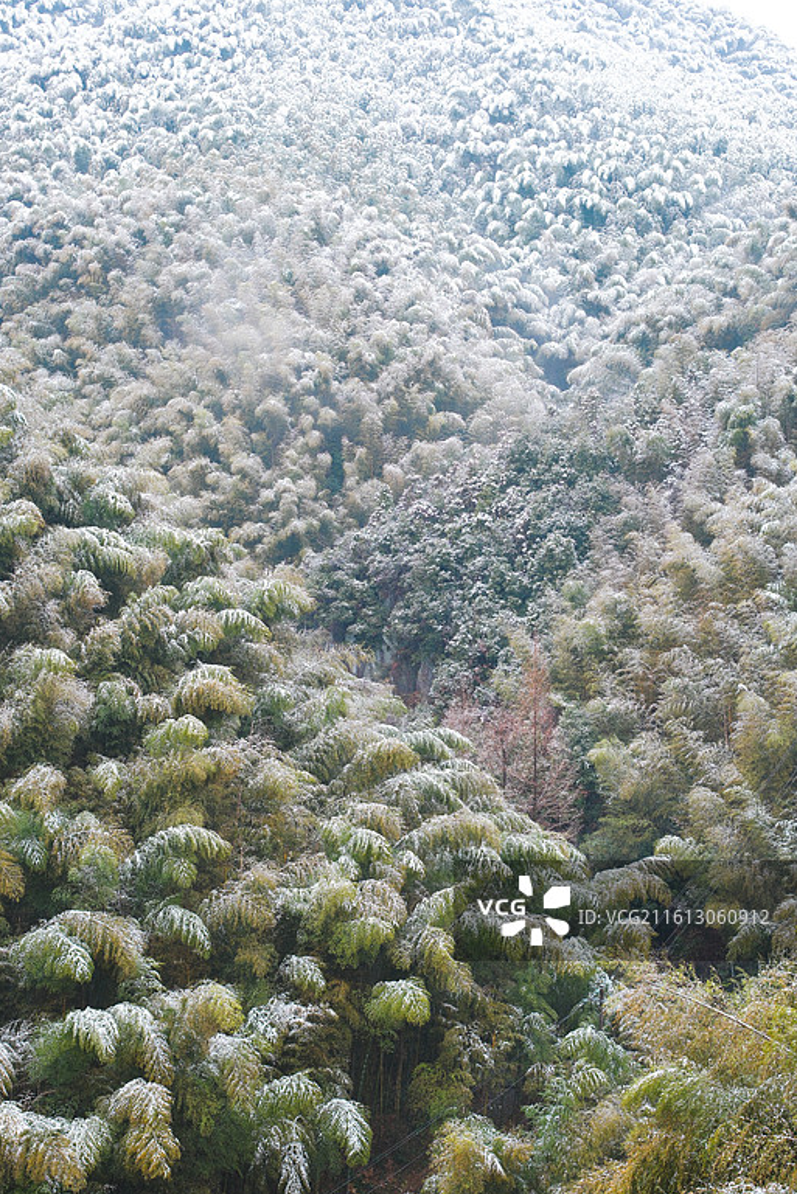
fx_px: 1726
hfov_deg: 26.0
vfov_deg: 38.2
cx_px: 386
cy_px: 620
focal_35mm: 52
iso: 125
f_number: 5
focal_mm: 33
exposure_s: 1/30
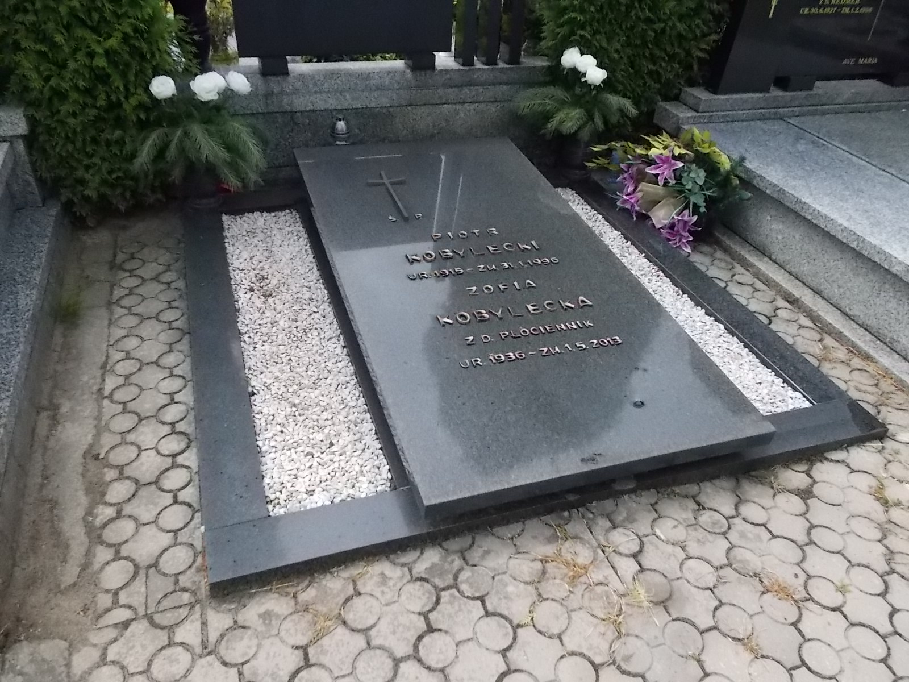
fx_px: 683
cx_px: 454
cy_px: 341
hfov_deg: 67.3
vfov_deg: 53.1
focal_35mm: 26
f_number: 8
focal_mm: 4.6
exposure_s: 1/500
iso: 400
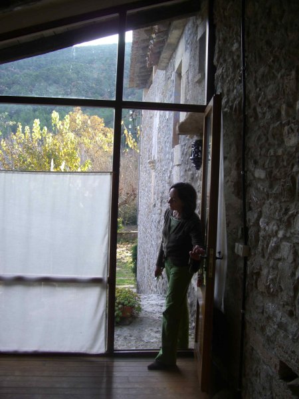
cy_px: 200
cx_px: 150
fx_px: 438
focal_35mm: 38
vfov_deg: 49.0
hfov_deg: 37.7
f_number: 2.8
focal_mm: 7.9
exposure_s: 1/100
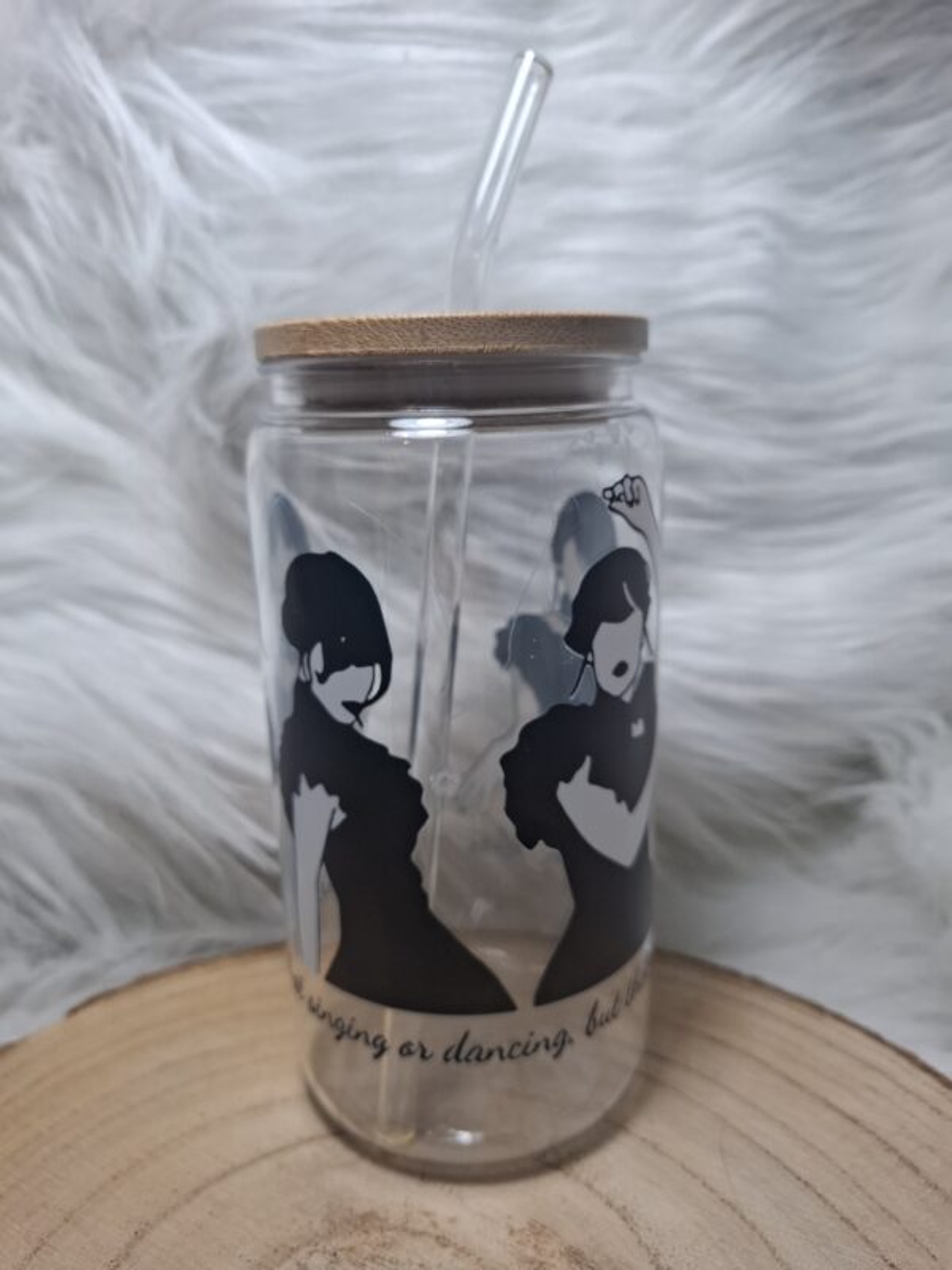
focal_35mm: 23
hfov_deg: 58.9
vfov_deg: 73.9
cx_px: 476
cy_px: 635
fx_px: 843
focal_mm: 5.54
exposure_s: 1/100
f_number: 1.8
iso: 64
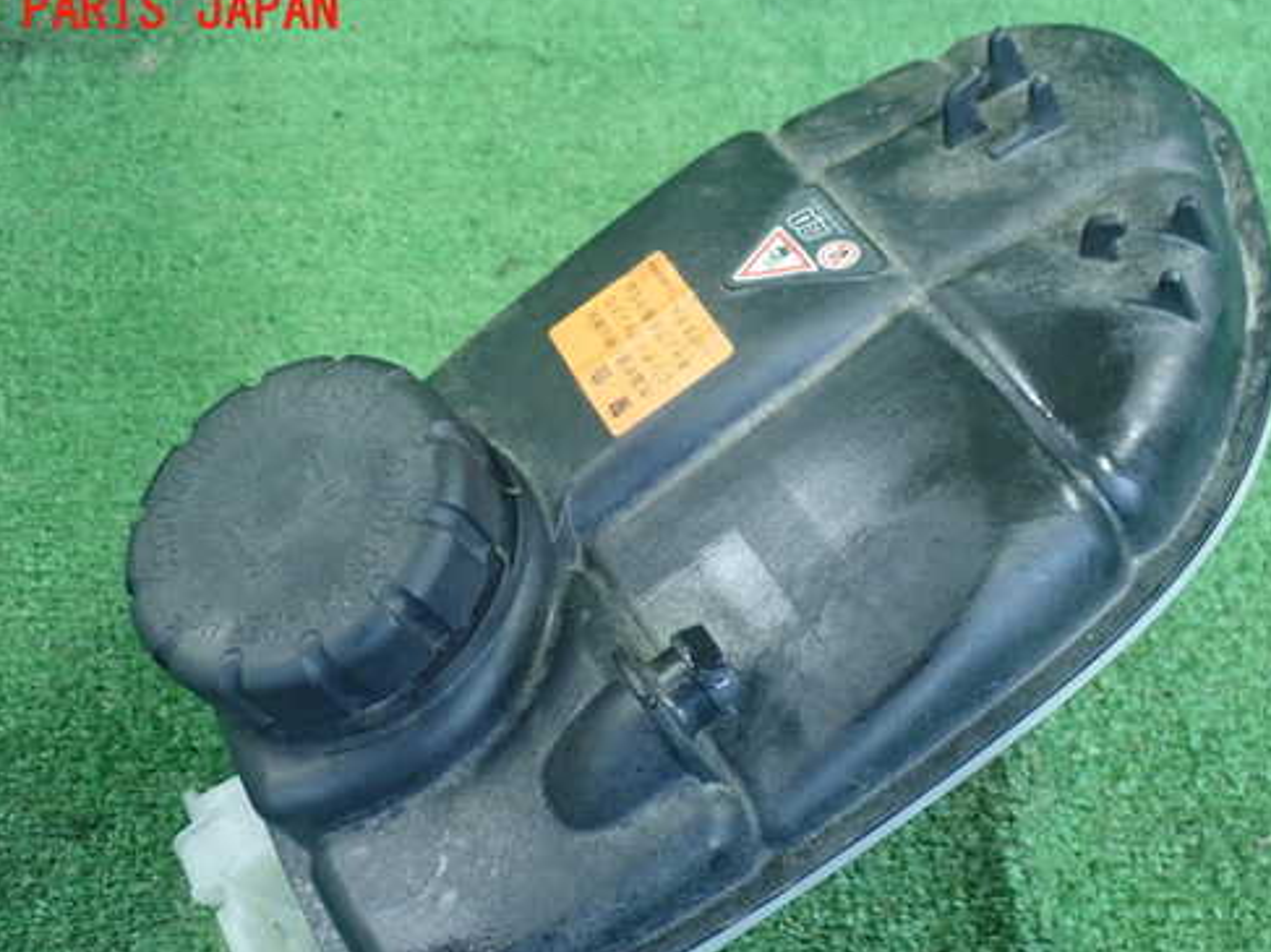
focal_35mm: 53
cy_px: 566
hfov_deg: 36.2
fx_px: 1946
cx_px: 647
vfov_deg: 27.5
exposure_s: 1/20
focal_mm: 7.86
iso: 800
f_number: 2.9
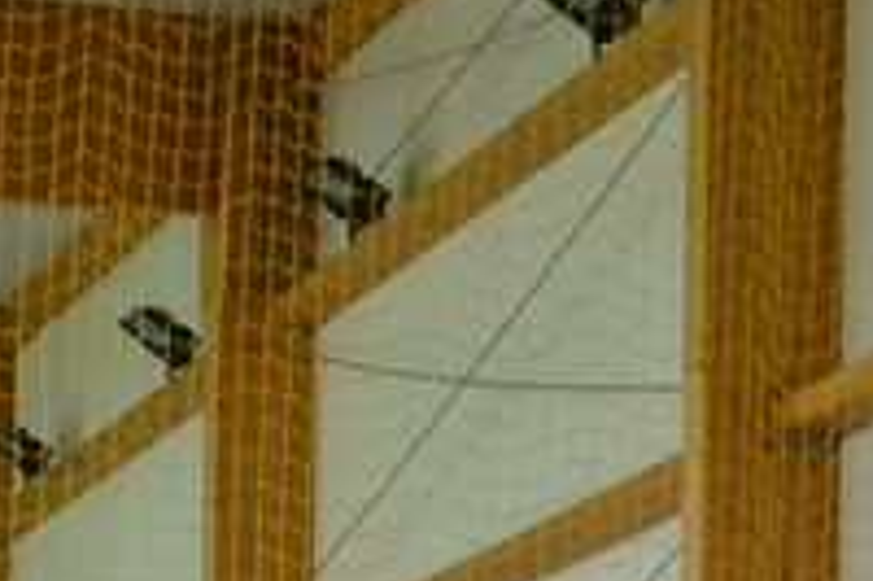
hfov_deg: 11.7
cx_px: -711
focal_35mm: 162
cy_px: 1284
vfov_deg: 8.0
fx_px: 3925
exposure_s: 1/500
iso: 3200
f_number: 3.8
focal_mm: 24
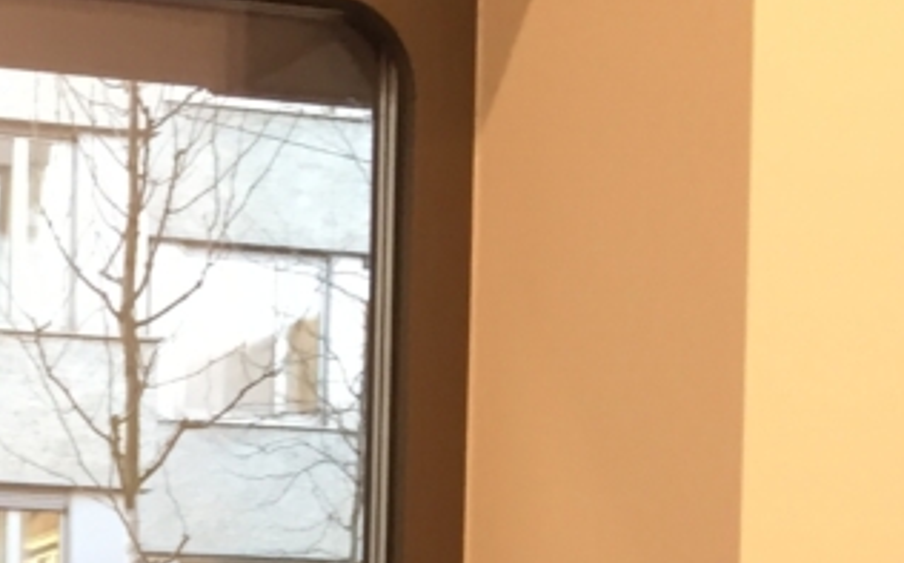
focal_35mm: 111
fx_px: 2733
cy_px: 1199
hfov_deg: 16.7
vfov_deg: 10.6
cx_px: -535
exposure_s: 1/33
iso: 40
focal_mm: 4.15
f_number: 2.2
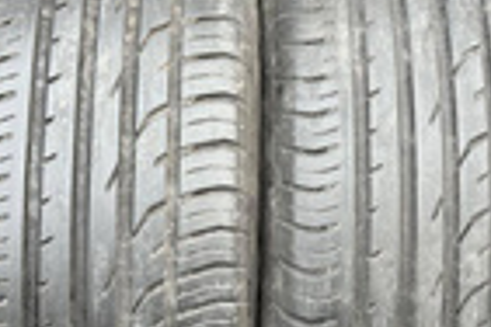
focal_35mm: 62
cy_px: 179
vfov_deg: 21.9
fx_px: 846
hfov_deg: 32.4
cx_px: 251
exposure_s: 1/60
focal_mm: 6.86
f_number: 1.78
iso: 320
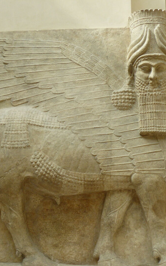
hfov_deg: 25.3
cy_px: 133
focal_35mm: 51
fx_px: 369
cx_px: 77
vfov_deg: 39.6
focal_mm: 6
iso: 100
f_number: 2.8
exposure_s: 1/100
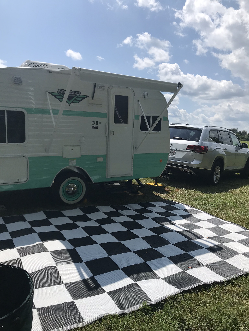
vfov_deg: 63.4
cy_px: 166
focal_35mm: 28
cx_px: 124
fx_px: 269
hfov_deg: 49.7
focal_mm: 3.99
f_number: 1.8
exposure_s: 1/3690
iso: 20
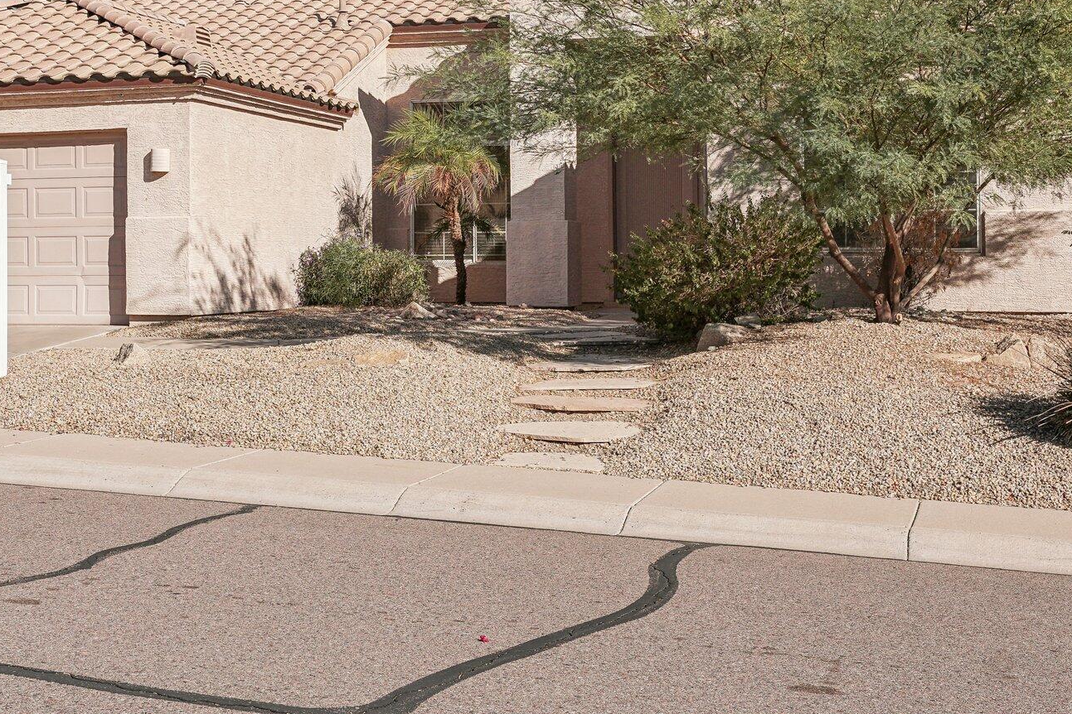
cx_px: 445
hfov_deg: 35.0
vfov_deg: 23.6
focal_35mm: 57
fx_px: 1697
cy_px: 217
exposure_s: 1/500
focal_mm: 24
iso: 100
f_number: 8
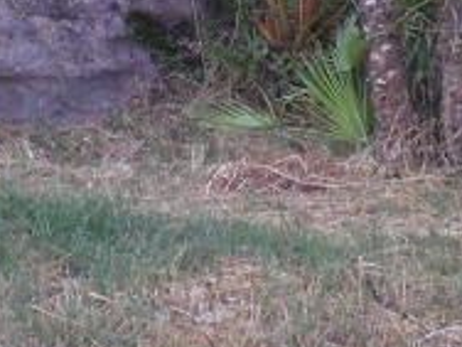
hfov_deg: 14.4
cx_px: 52
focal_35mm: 136
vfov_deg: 10.4
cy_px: -226
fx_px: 1815
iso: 64
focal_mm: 6.3
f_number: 3.1
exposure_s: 1/60
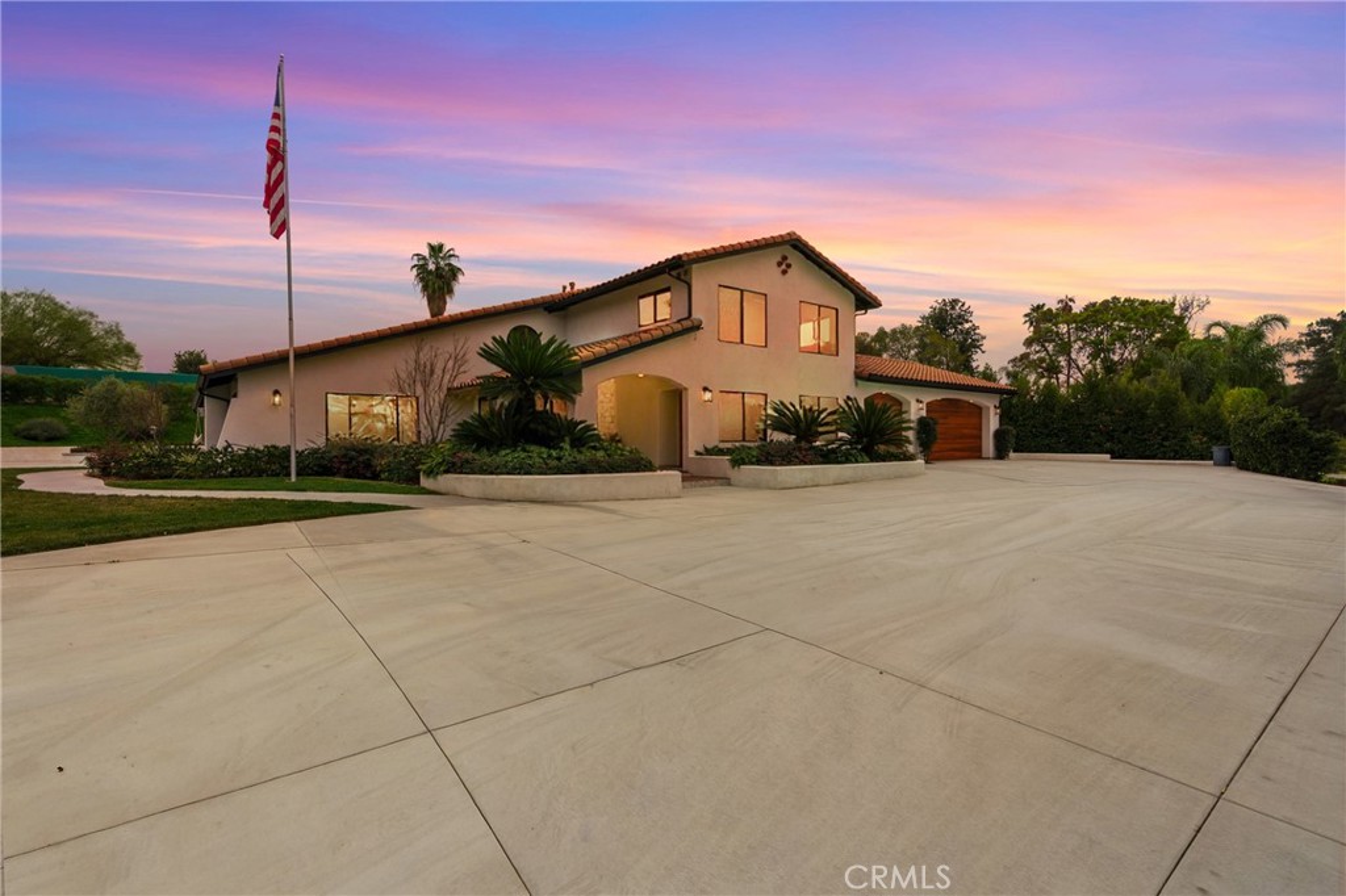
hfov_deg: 96.8
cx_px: 673
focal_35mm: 16
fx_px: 598
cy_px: 448
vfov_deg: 73.7
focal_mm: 16
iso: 250
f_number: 9
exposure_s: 1/320
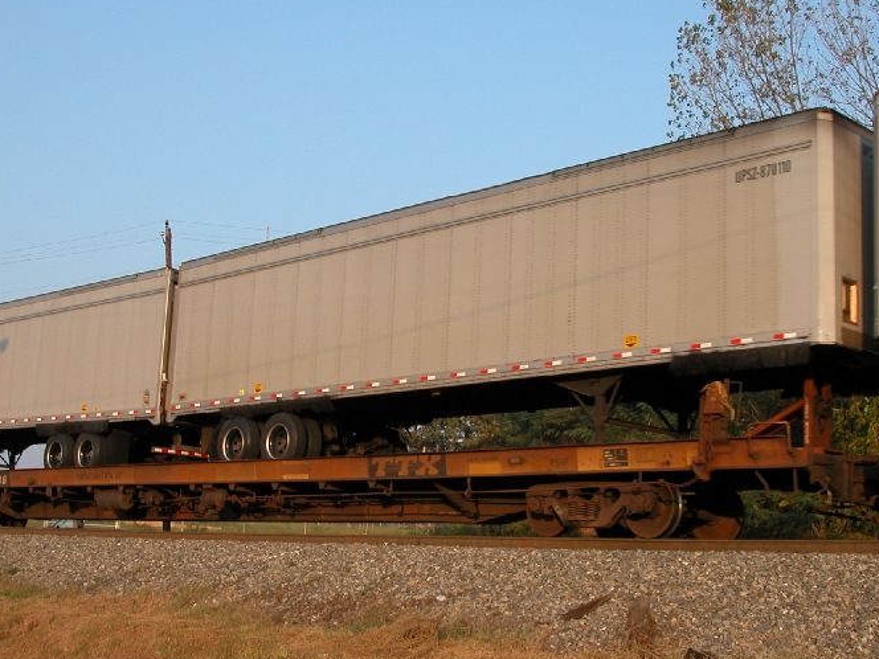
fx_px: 1371
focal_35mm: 54
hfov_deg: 35.5
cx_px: 409
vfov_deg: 27.0
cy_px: 347
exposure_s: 1/198
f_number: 5
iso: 100
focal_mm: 8.9
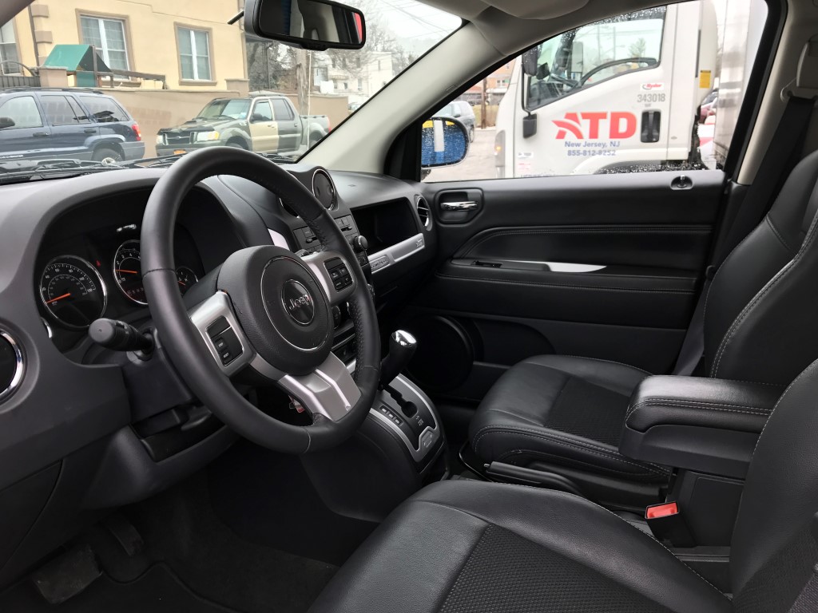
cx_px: 409
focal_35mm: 28
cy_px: 306
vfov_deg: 49.7
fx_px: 662
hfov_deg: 63.4
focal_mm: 3.99
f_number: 1.8
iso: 20
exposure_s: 1/215
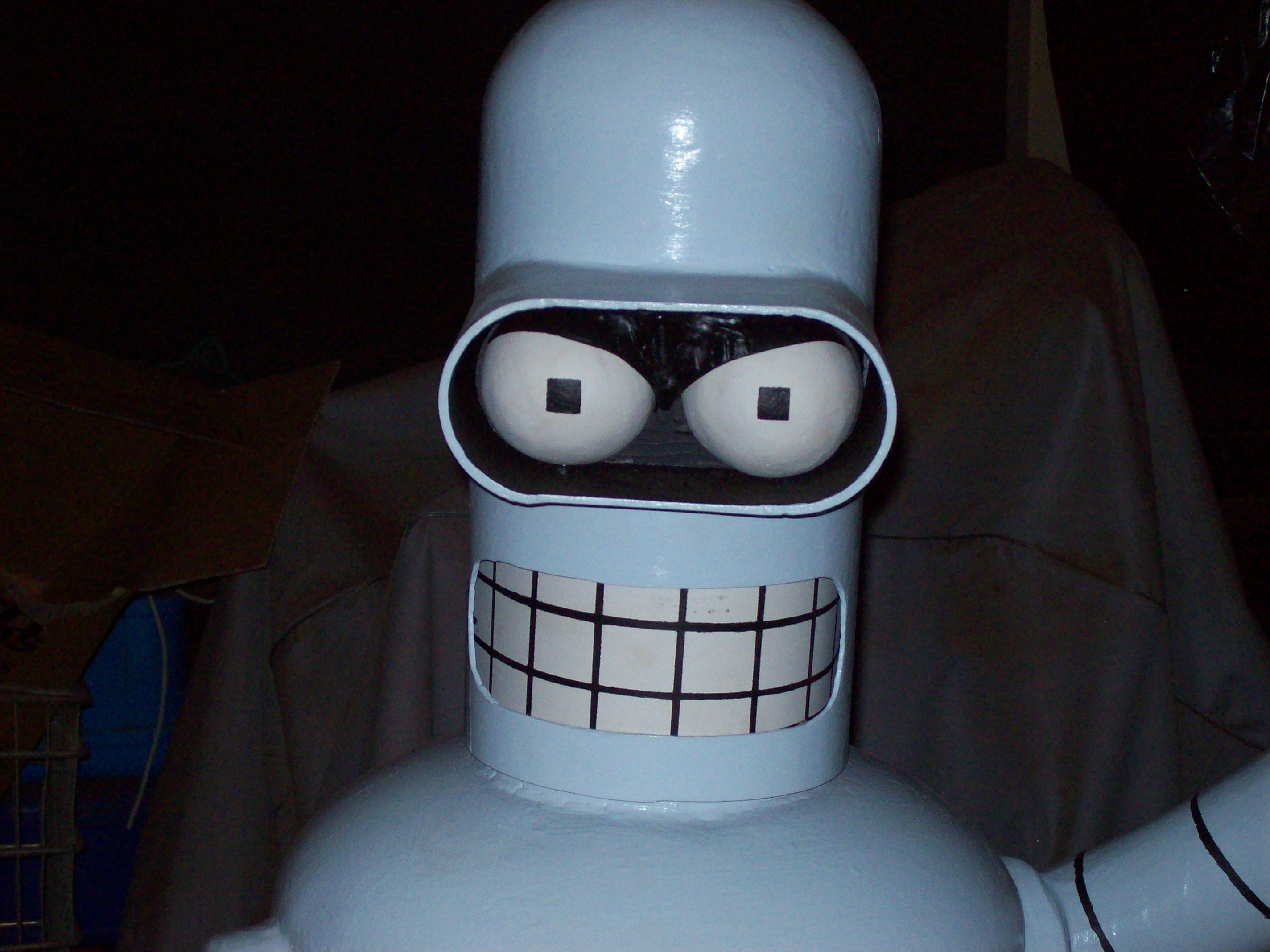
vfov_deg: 17.0
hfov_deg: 22.5
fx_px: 3191
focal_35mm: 87
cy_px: 476
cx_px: 635
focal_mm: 14.3
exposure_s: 1/112
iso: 200
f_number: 4.3
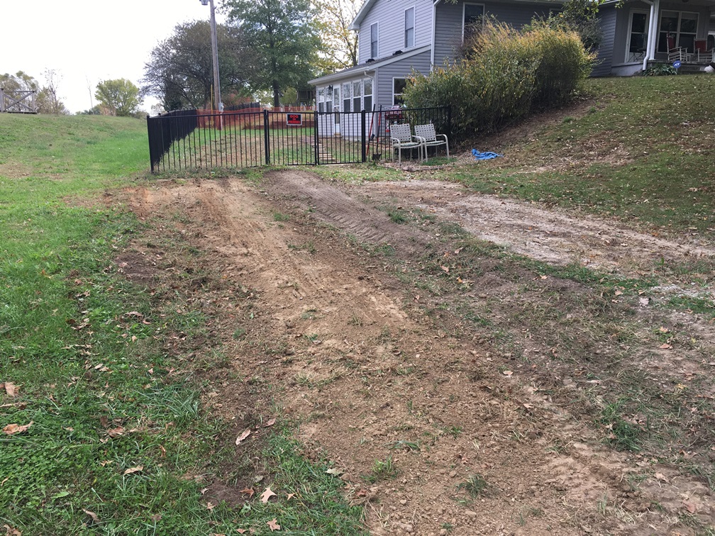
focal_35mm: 29
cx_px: 358
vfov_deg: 48.2
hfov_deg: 61.7
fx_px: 599
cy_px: 268
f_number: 2.2
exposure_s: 1/320
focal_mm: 4.15
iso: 25
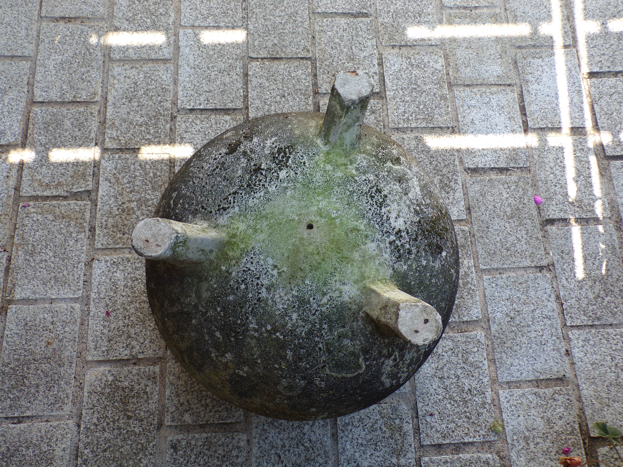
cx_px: 312
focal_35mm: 32
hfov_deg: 56.8
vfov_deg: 44.2
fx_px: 576
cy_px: 234
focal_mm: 5.8
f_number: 3.2
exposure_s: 1/180
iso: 80
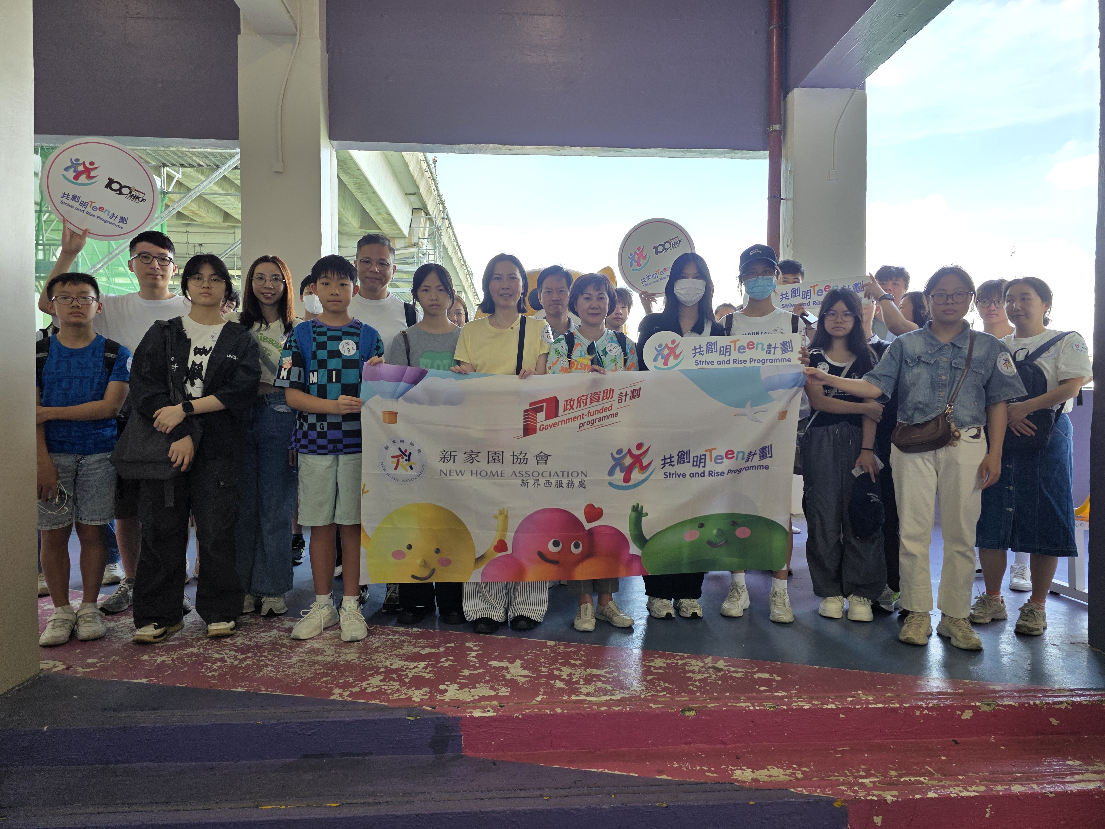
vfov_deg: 58.9
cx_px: 552
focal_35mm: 23
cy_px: 414
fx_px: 734
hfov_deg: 73.9
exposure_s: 1/180
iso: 64
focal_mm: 6.3
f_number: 1.7
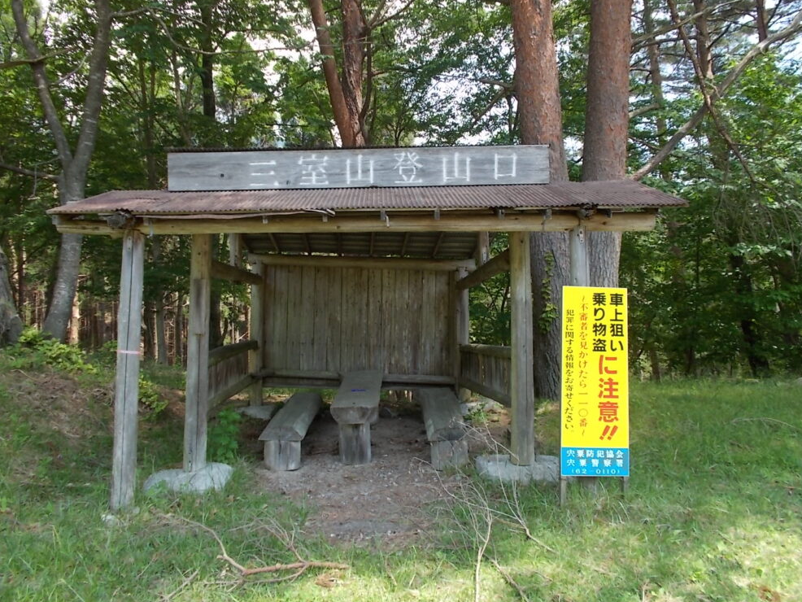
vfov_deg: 51.4
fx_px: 626
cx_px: 390
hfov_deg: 65.3
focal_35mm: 27
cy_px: 291
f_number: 3.2
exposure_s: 1/160
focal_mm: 4.6
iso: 80
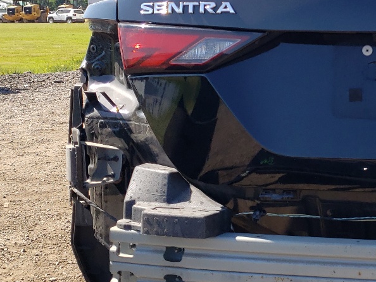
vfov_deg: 21.0
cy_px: 133
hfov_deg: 26.1
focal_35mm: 70
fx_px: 761
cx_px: 390
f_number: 1.5
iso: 50
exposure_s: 1/1667
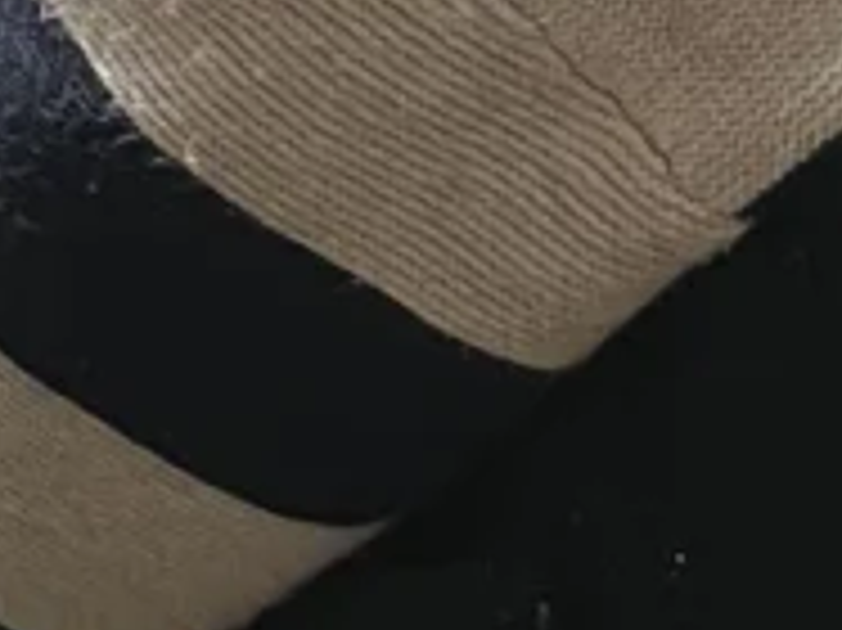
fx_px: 4862
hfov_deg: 9.1
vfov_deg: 7.4
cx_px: -1018
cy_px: -72
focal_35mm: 200
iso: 80
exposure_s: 1/50
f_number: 1.6
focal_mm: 5.1
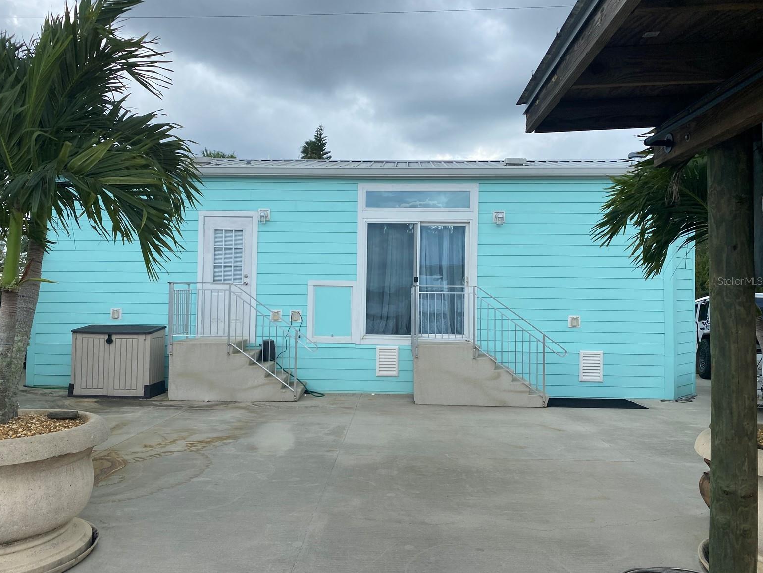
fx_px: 595
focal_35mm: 27
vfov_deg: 51.4
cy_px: 281
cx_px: 368
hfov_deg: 65.3
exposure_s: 1/1754
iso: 32
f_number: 1.8
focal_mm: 4.25
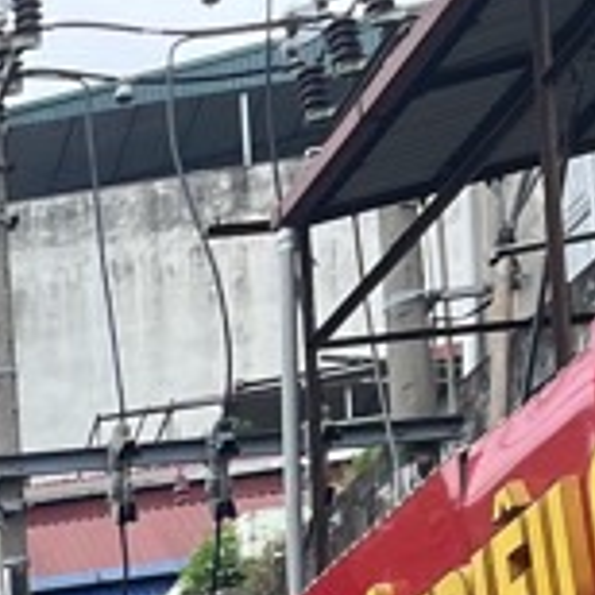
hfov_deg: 8.9
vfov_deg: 10.0
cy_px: 1433
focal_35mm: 153
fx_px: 2975
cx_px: -1302
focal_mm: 5.7
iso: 50
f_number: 1.5
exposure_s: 1/1901
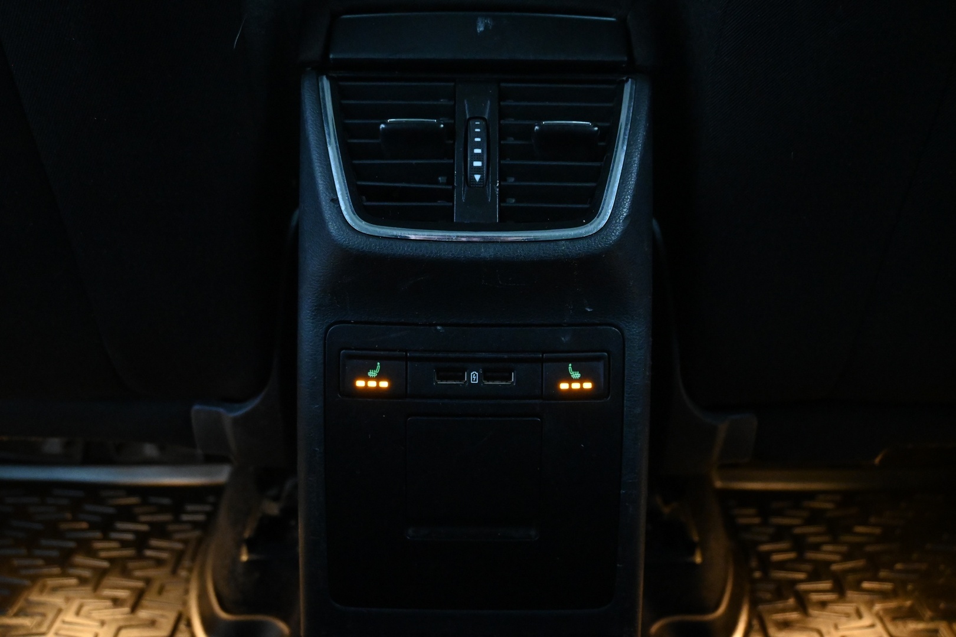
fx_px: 836
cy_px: 318
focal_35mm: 32
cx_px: 478
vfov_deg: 41.7
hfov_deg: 59.5
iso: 6400
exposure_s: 1/30
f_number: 4
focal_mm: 21
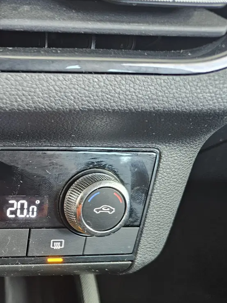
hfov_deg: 27.8
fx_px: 393
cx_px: -53
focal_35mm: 45
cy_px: 214
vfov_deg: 41.2
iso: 640
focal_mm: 6.3
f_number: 1.7
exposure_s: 1/28.4
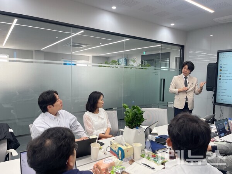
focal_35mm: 26
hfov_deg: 67.3
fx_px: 174
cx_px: 116
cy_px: 87
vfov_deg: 53.1
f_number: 1.6
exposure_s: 1/90
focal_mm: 5.1
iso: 50
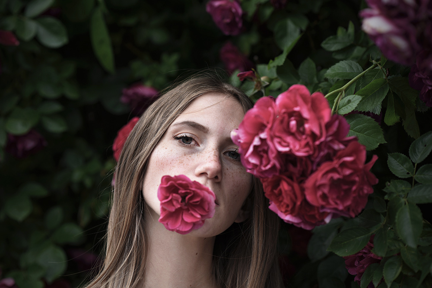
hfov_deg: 23.9
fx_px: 1020
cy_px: 144
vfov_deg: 16.1
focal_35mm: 85
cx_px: 216
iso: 200
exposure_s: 1/1250
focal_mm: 85
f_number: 2.8
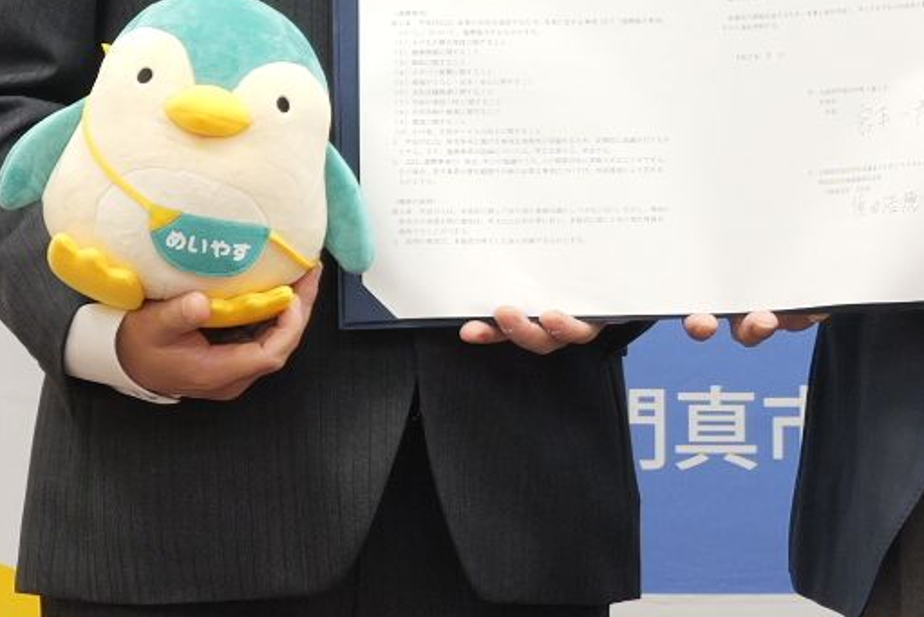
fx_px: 3491
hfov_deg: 14.6
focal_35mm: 136
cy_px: -7
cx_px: 1094
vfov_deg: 10.0
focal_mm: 35
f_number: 6
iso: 640
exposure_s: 1/40
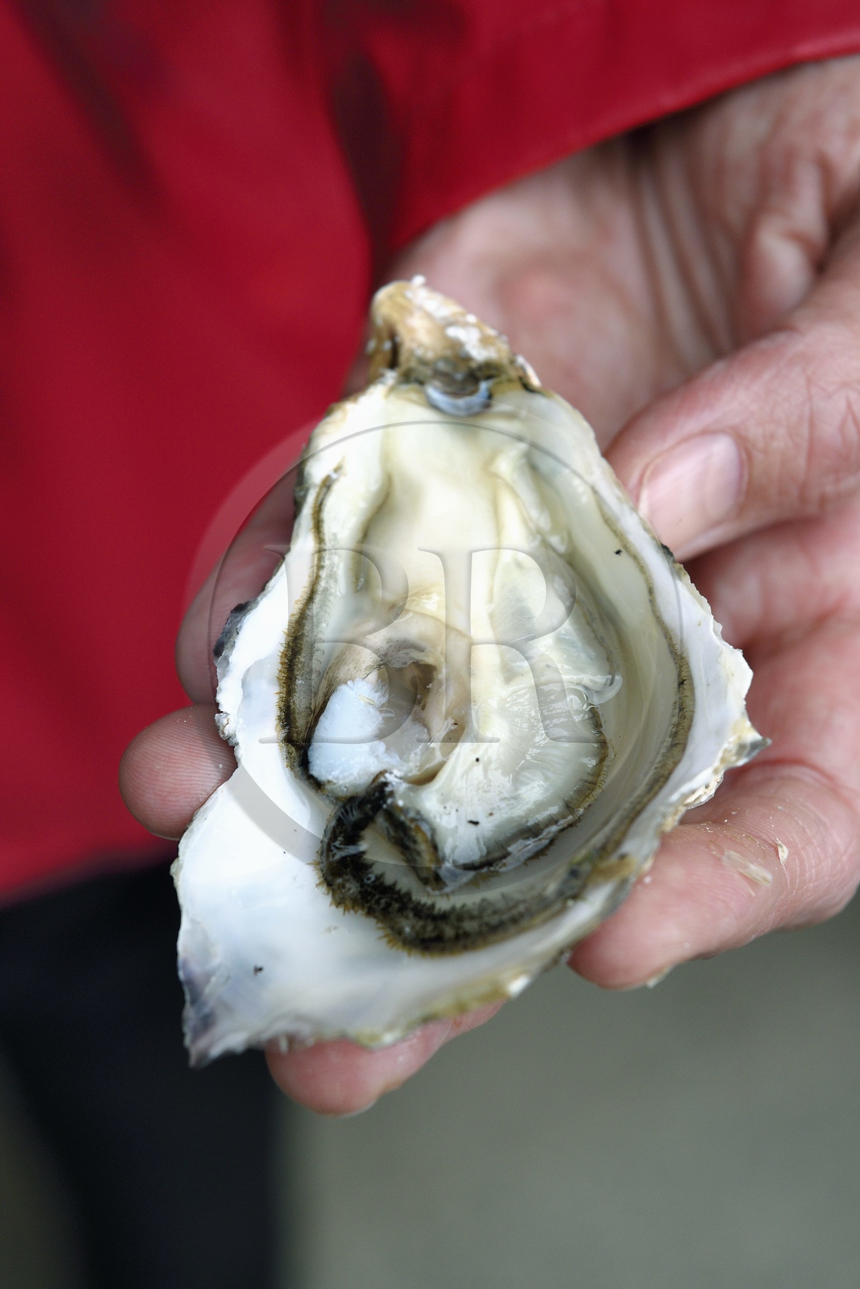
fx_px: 2508
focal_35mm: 70
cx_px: 430
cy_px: 644
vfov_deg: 28.8
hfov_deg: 19.5
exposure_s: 1/320
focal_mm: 70
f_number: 8
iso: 800
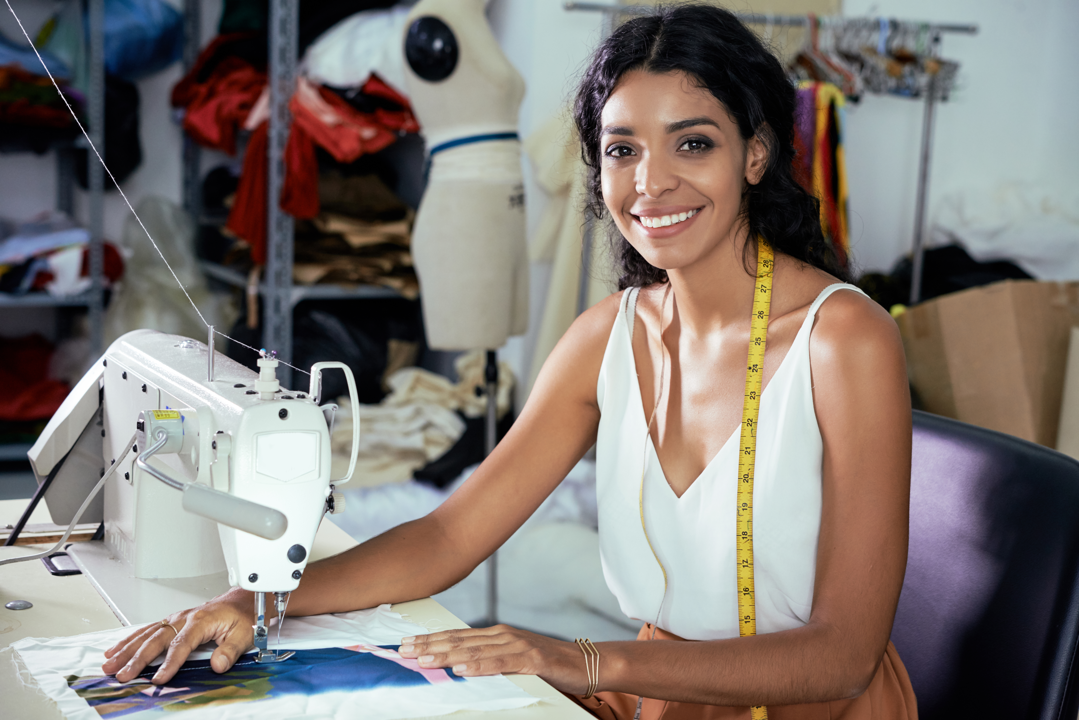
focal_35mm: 60
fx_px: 1799
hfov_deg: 33.4
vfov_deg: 22.6
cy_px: 360
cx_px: 540
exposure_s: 1/160
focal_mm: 60
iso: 800
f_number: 5.6
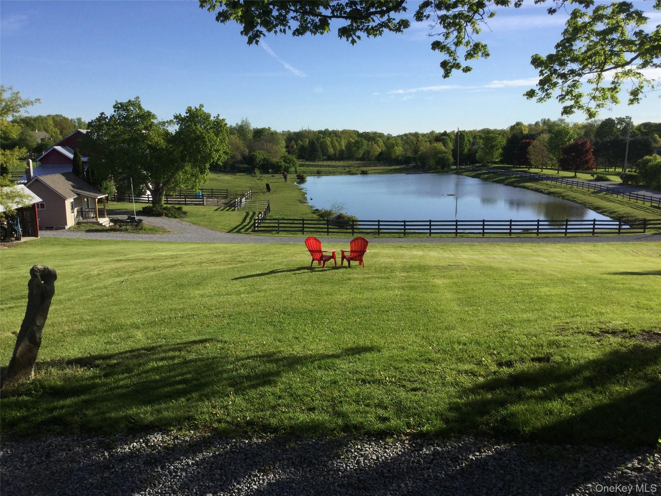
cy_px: 248
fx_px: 592
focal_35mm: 31
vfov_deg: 45.4
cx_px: 330
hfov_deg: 58.4
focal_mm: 3.3
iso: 25
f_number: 2.4
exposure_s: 1/1481
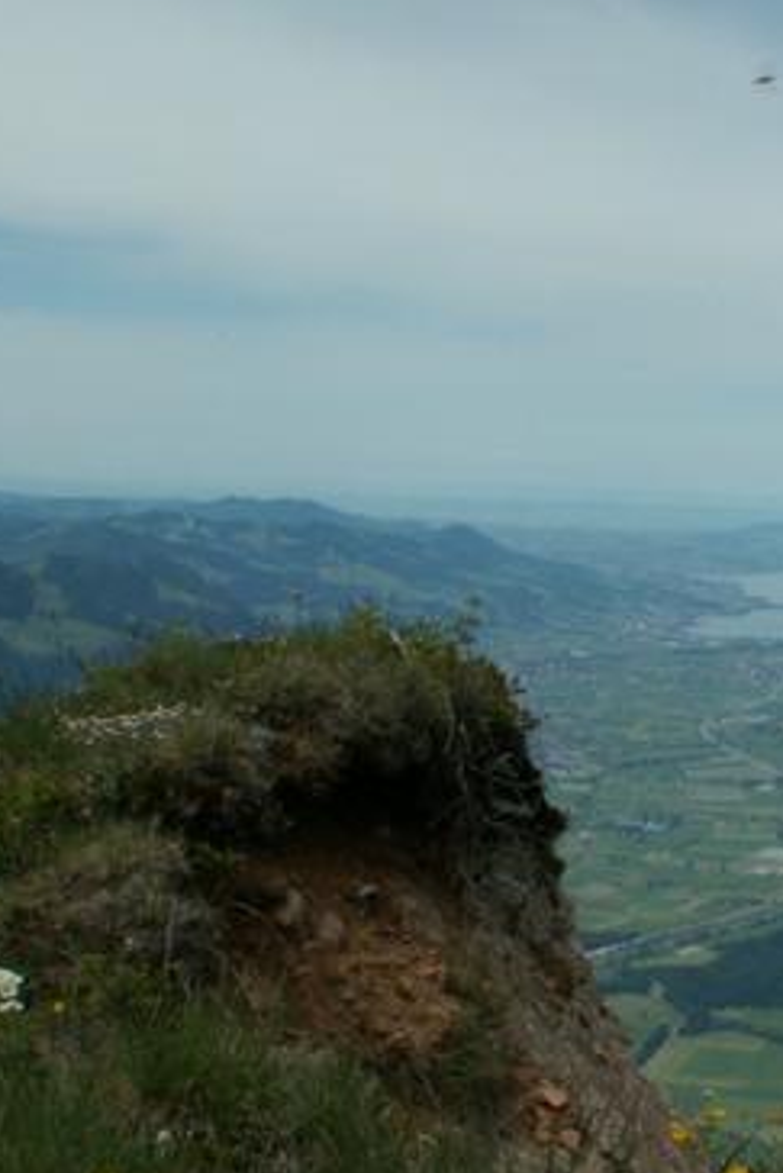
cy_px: 667
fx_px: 2086
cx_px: 905
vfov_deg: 31.4
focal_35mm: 64
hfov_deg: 20.1
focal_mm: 5.86
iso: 50
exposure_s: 1/320
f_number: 8
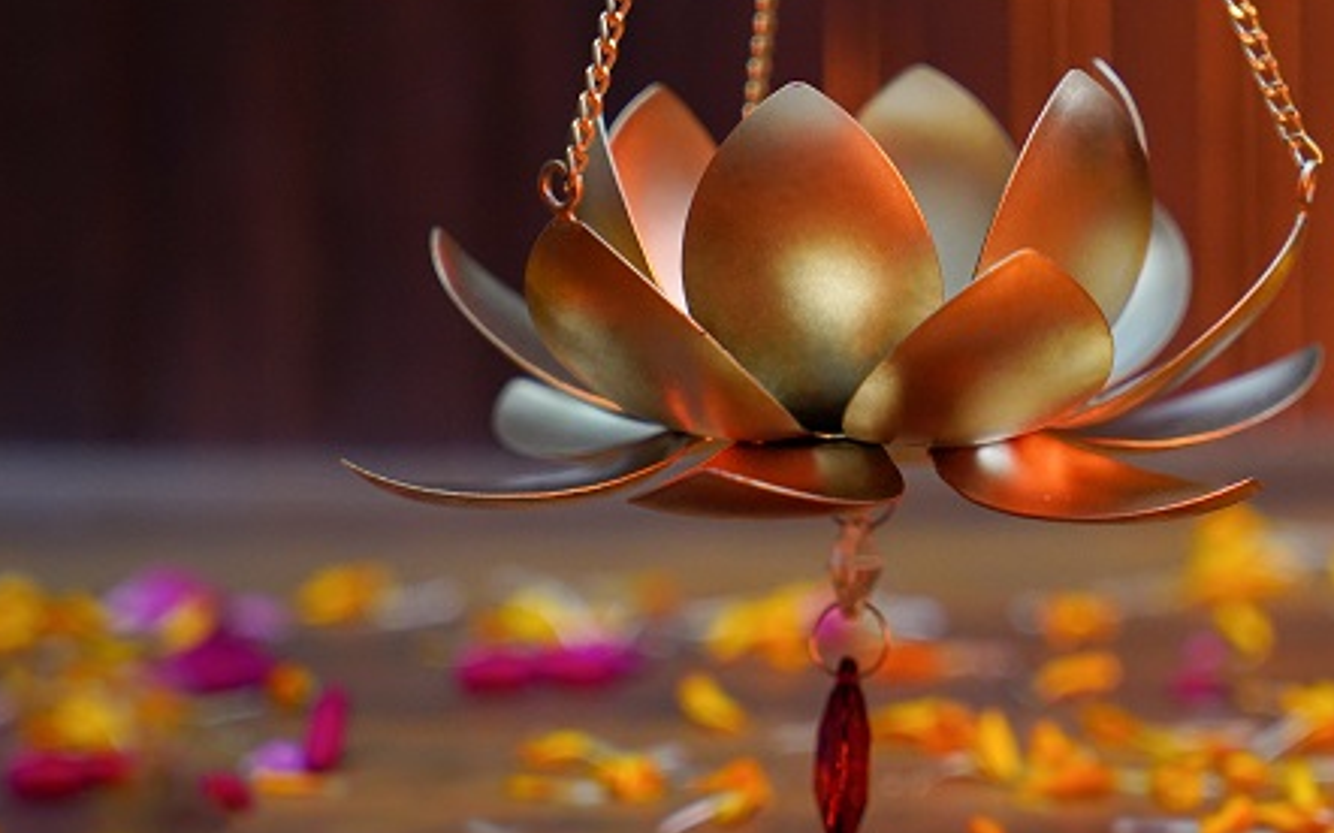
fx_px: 3816
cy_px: 367
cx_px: 918
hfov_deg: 19.7
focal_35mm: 105
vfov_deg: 12.5
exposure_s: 1/100
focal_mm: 70
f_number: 4.5
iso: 3200
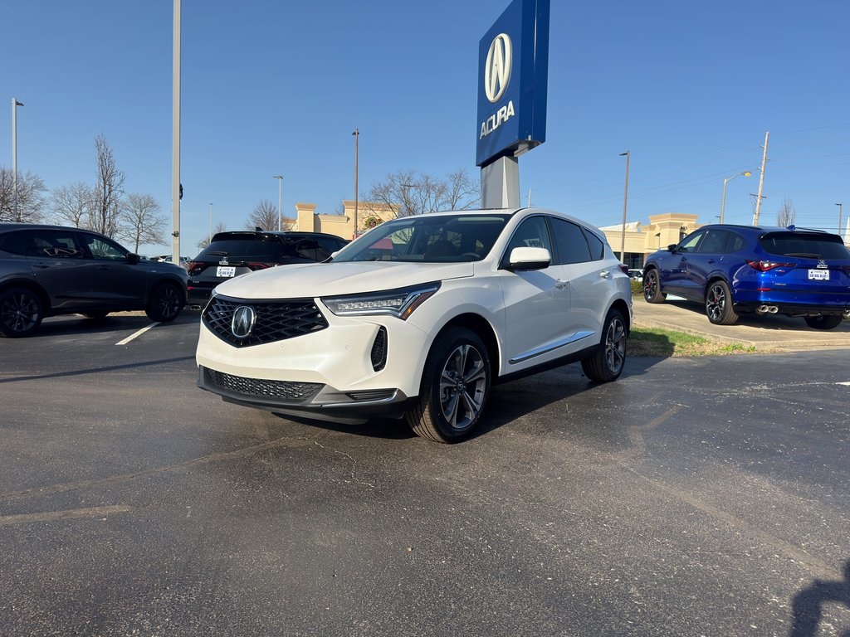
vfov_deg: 56.8
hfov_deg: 71.6
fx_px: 589
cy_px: 318
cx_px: 425
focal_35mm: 24
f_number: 1.78
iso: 100
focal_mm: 6.76
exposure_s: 1/6849
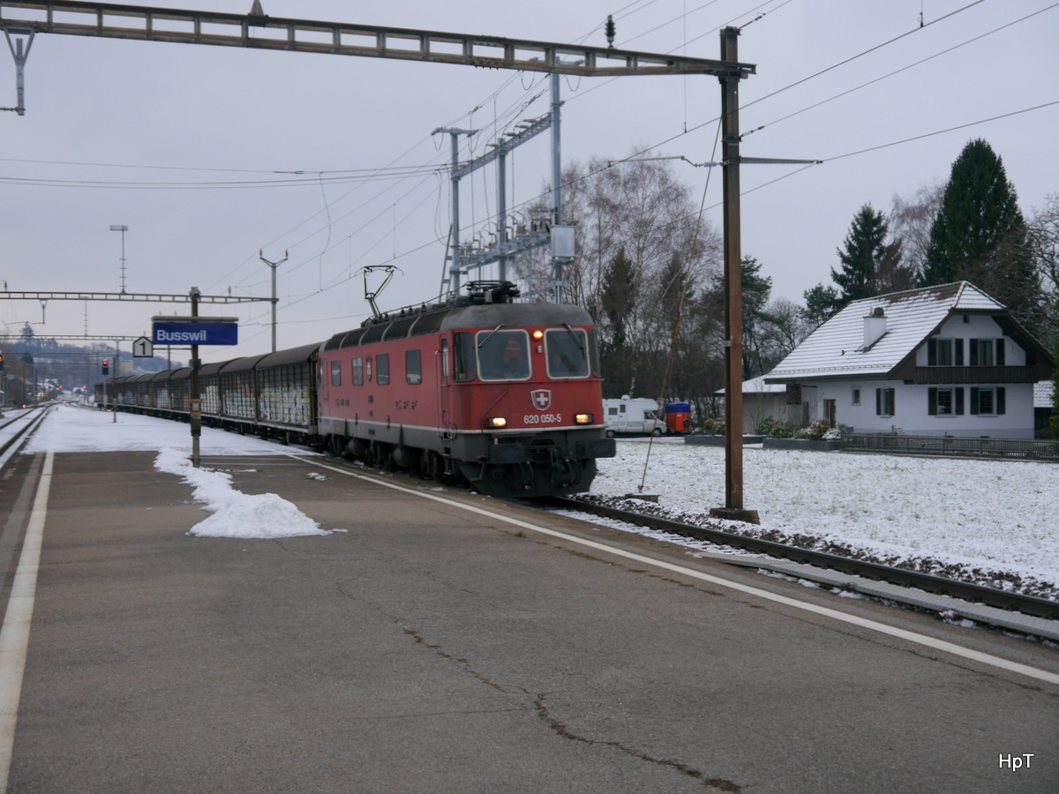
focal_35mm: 46
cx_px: 530
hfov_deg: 41.2
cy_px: 397
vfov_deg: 31.5
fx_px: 1407
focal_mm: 23
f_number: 4.5
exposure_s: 1/80
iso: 160
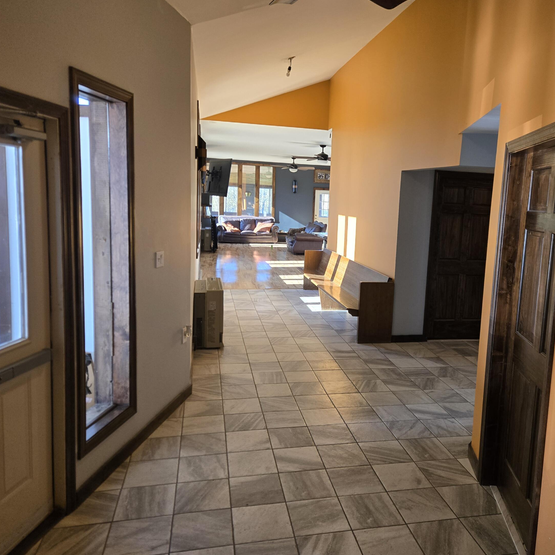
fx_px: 508
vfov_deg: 57.3
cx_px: 322
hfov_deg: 57.0
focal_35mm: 28
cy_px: 273
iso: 125
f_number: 1.8
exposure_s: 1/120
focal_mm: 5.4
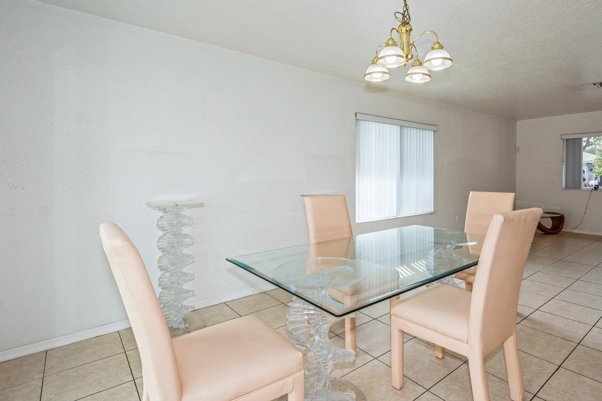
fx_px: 301
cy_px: 184
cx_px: 344
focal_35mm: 18
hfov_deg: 89.4
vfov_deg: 67.3
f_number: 5.6
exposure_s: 1/125
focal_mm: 10
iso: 250
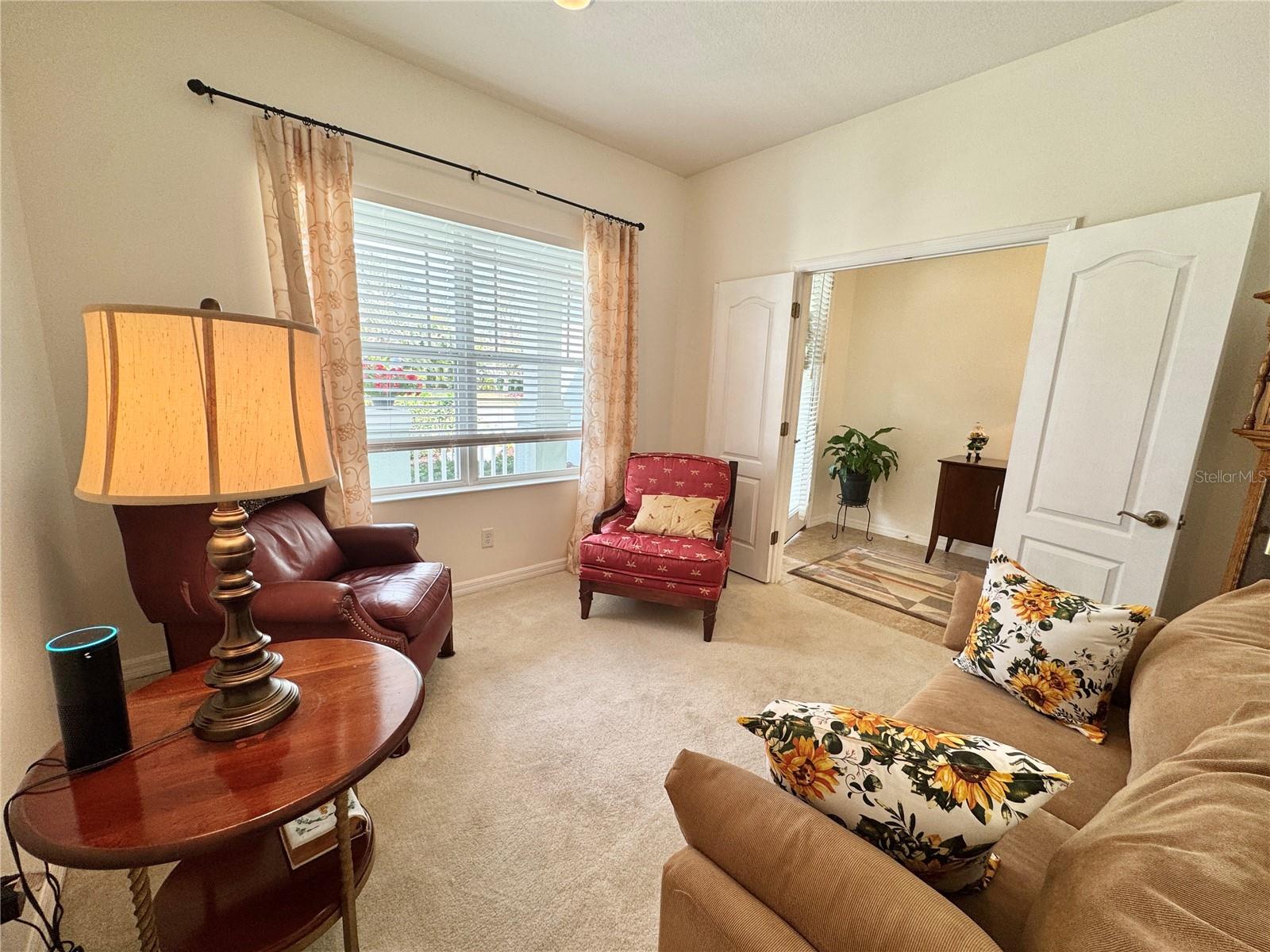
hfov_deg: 102.1
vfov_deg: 85.7
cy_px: 476
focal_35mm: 14
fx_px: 514
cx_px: 635
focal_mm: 2.22
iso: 80
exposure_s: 1/120
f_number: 2.2
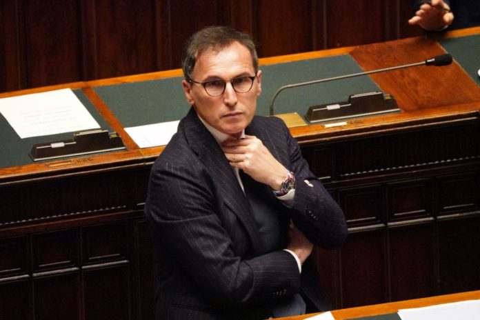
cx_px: 240
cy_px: 160
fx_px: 7999
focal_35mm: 600
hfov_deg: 3.4
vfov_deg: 2.3
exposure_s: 1/200
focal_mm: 400
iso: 20000
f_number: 5.6
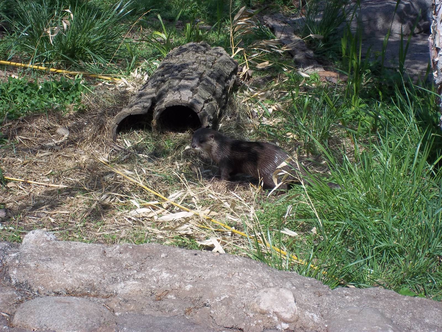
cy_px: 166
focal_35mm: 108
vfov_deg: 13.7
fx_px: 1379
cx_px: 221
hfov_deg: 18.2
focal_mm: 19.5
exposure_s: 1/400
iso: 80
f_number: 5.6
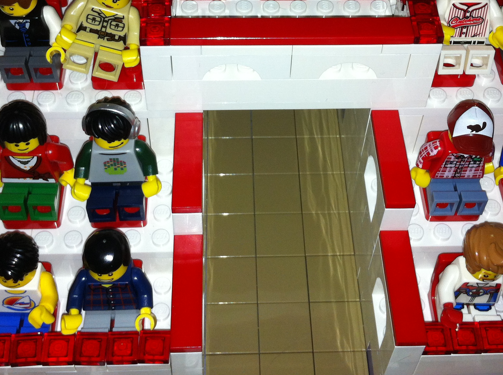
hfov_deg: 32.7
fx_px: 856
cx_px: 271
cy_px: 90
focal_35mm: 59
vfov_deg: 24.5
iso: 80
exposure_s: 1/53
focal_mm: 3.85
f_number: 2.8
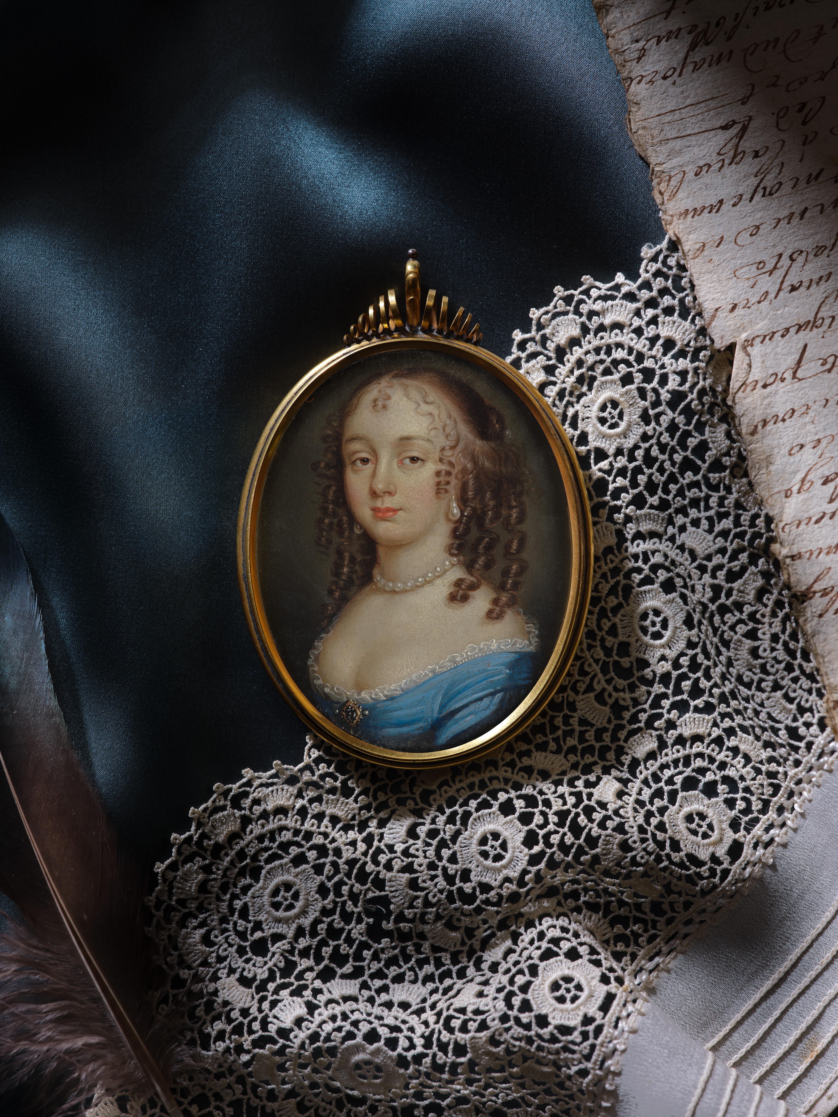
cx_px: 419
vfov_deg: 20.7
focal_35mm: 95
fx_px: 3066
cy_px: 558
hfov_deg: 15.6
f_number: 8
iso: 100
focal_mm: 120
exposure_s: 5
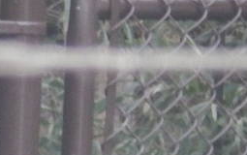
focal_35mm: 3307
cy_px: 201
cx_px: -503
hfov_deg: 0.6
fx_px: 22286
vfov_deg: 0.4
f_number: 5.8
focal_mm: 88.6
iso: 400
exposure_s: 1/80
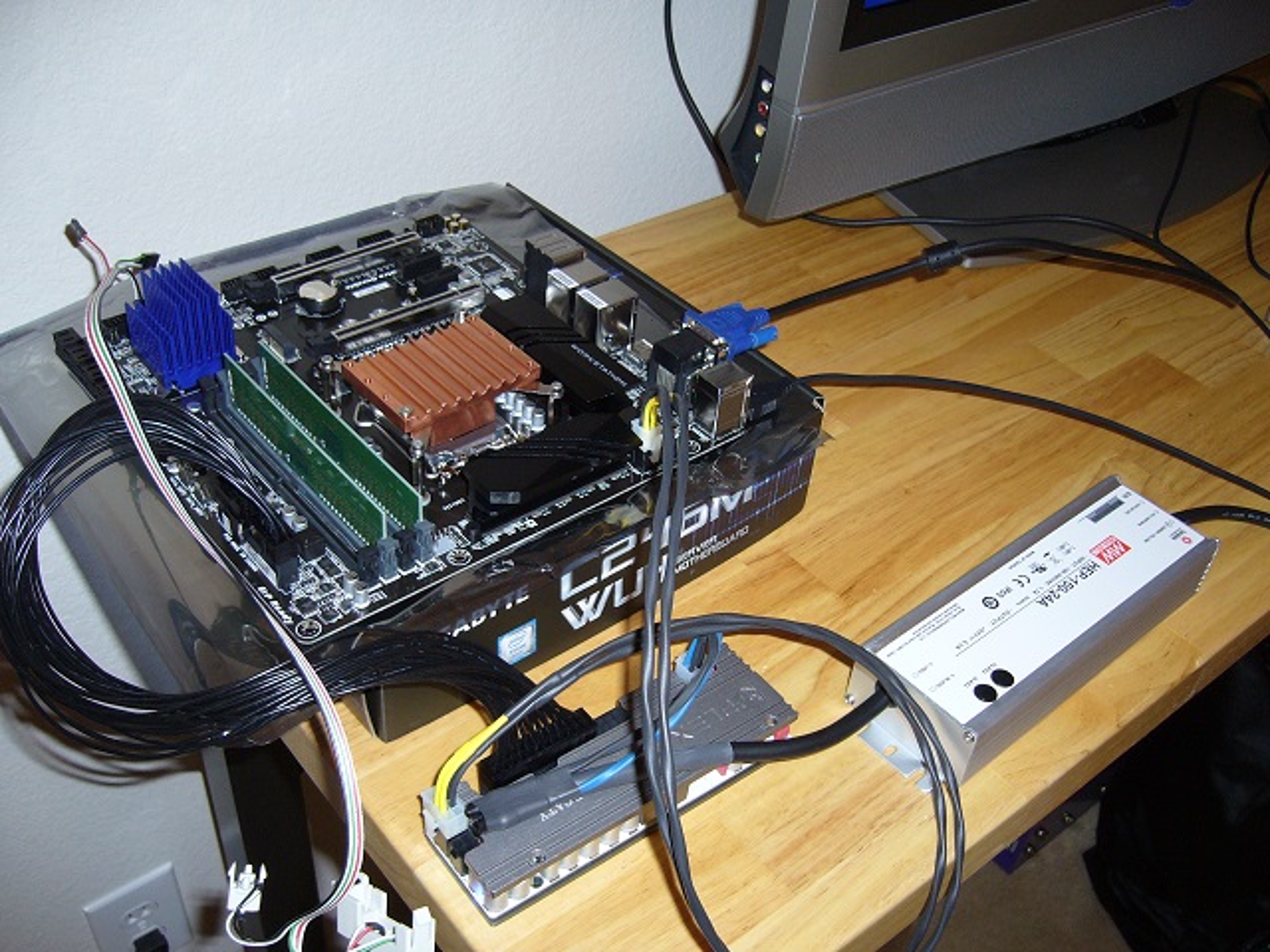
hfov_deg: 52.6
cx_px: 635
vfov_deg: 40.7
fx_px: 1284
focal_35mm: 35
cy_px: 476
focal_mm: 5.8
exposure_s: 1/30
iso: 100
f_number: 2.8
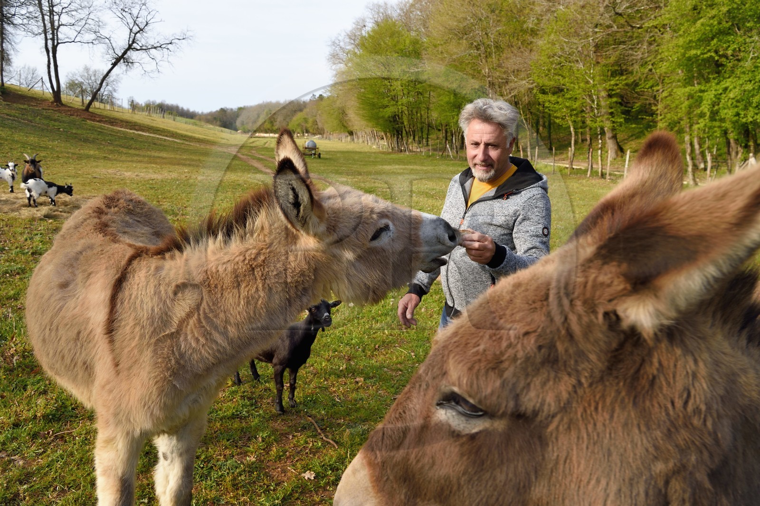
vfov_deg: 53.1
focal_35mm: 24
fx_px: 506
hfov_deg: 73.8
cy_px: 253
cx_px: 380
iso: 200
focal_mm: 24
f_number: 8
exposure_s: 1/200
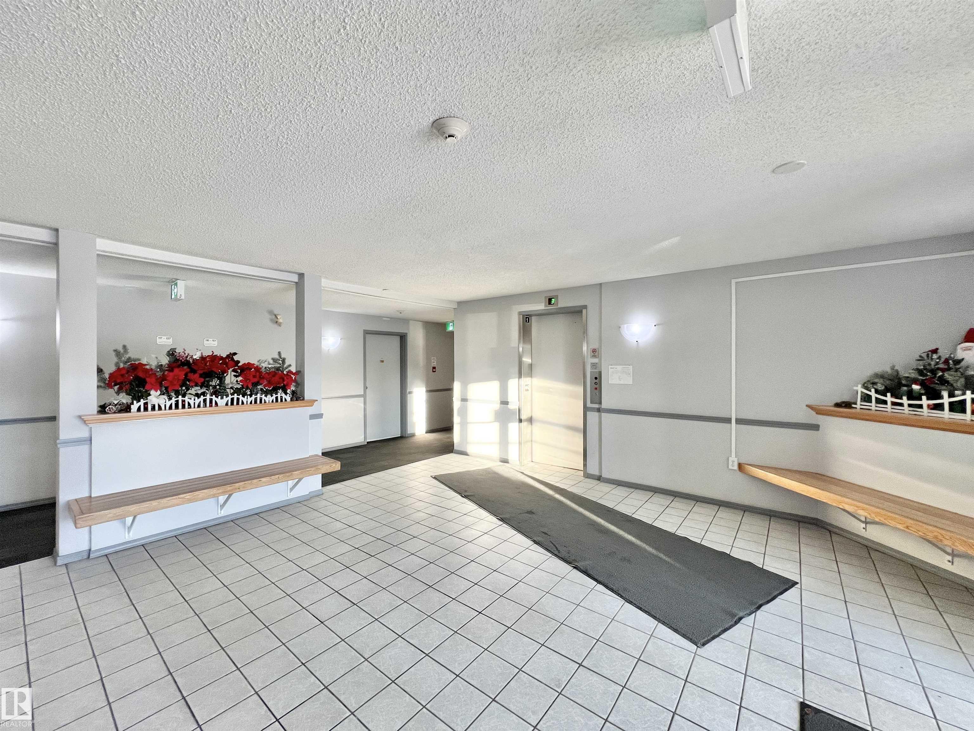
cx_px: 487
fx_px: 366
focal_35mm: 13
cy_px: 366
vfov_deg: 89.9
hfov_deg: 106.2
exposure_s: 1/120
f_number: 1.8
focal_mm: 1.57
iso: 125
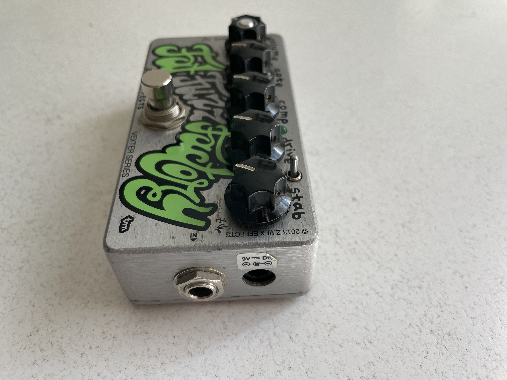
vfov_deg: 53.1
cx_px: 254
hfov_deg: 67.3
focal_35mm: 26
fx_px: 381
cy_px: 190
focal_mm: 4.2
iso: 32
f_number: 1.6
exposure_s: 1/330
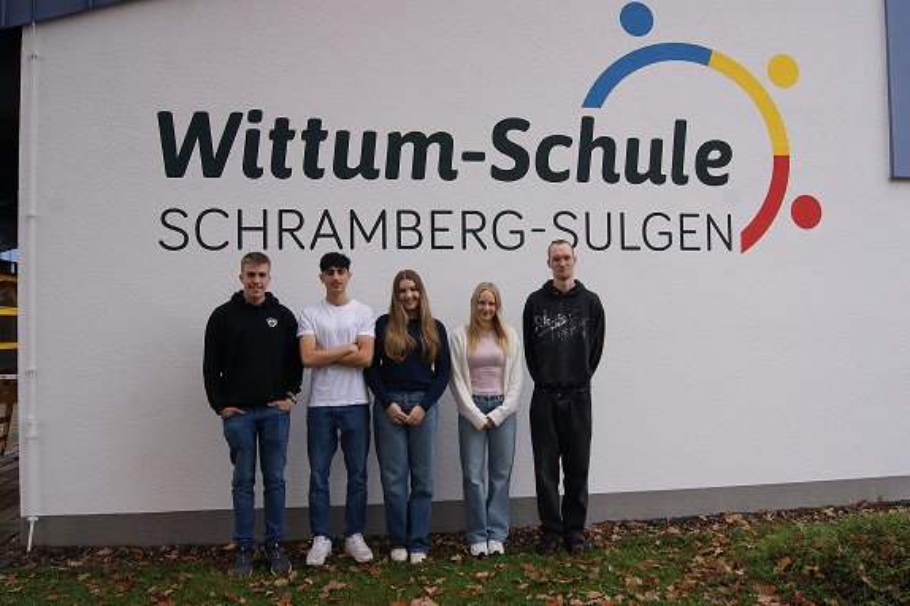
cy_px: 303
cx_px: 455
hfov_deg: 62.0
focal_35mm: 30
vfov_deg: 43.6
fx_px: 758
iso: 100
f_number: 8
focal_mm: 20
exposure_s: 1/80
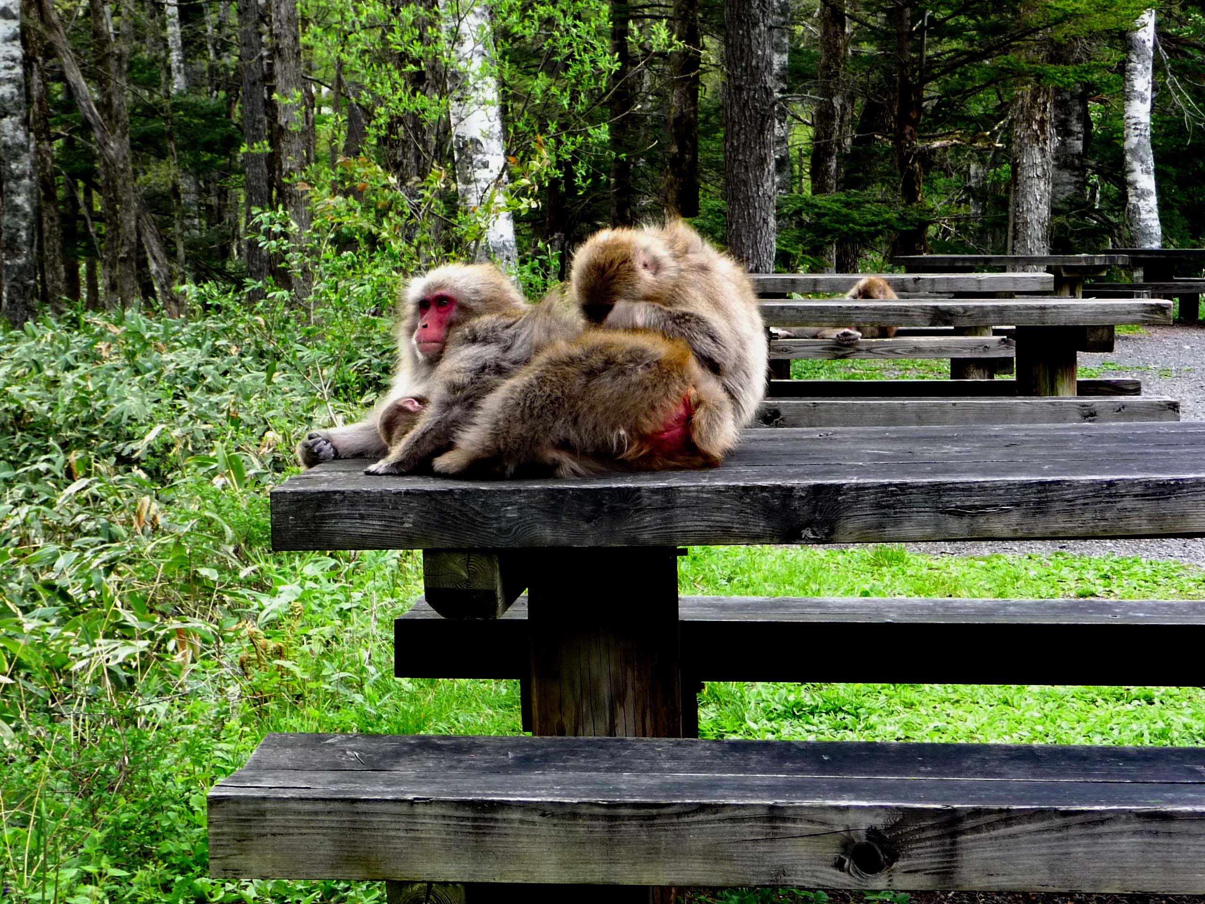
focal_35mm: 75
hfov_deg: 26.0
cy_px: 452
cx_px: 602
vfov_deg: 19.6
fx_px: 2611
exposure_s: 1/40
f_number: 4.3
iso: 160
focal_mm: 9.3
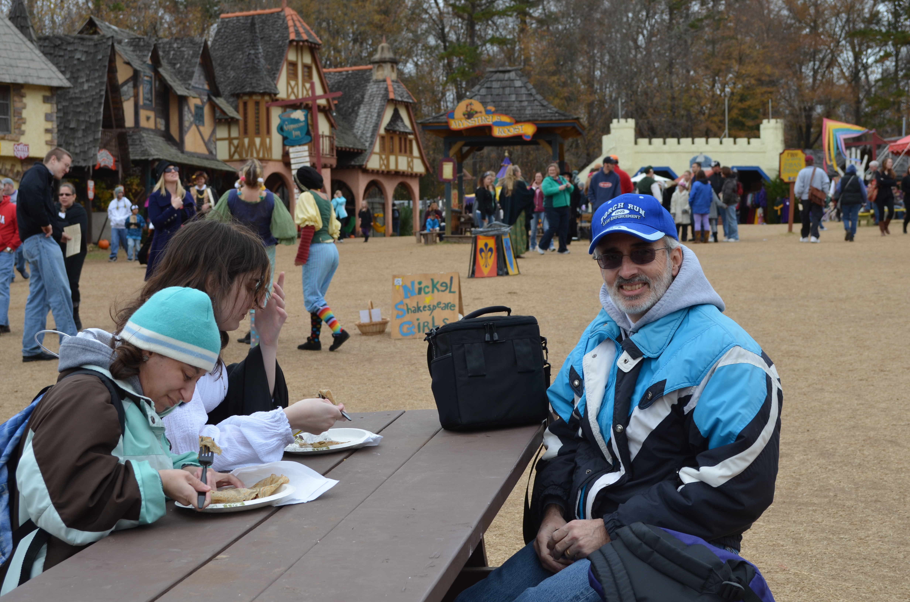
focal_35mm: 57
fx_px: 1438
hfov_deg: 35.1
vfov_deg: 23.7
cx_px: 455
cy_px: 301
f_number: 7.1
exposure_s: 1/200
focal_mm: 38
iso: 200
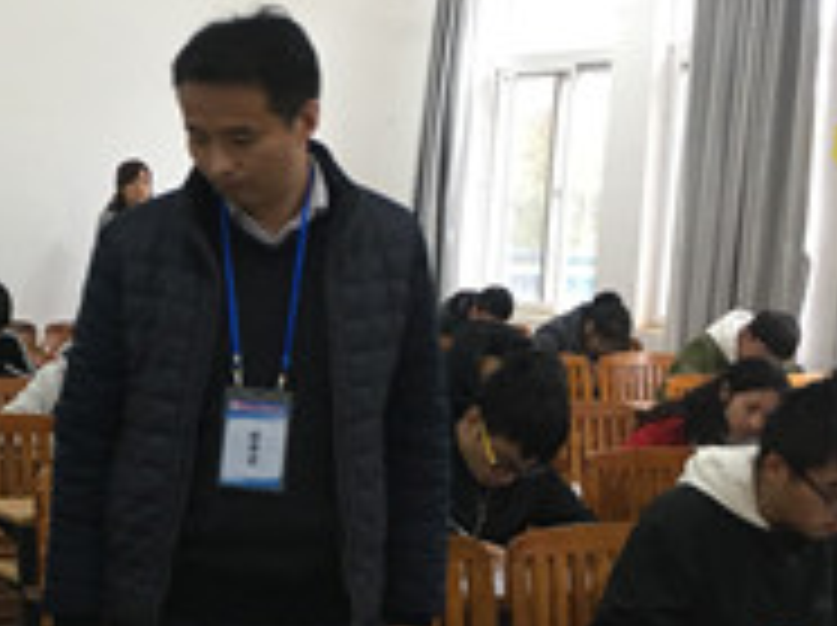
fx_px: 1884
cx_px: 0
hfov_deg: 24.0
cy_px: 439
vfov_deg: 18.8
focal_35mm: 78
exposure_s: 1/17
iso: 50
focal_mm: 4.15
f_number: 2.2
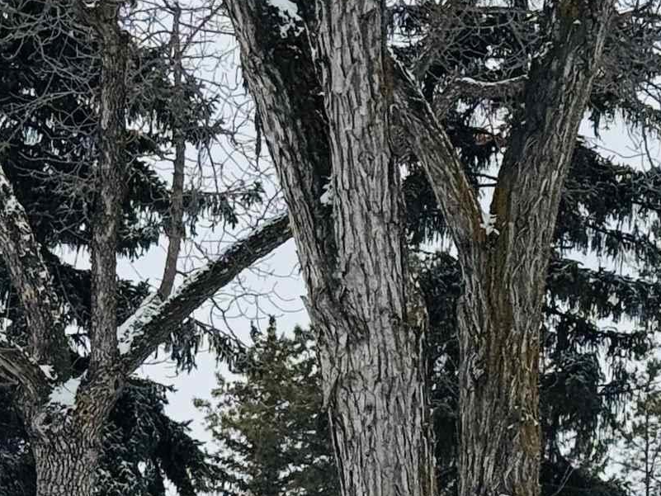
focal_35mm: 184
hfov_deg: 10.7
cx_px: 50
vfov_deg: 8.0
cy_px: 637
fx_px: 3514
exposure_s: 1/4975
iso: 64
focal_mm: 6.76
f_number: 1.78
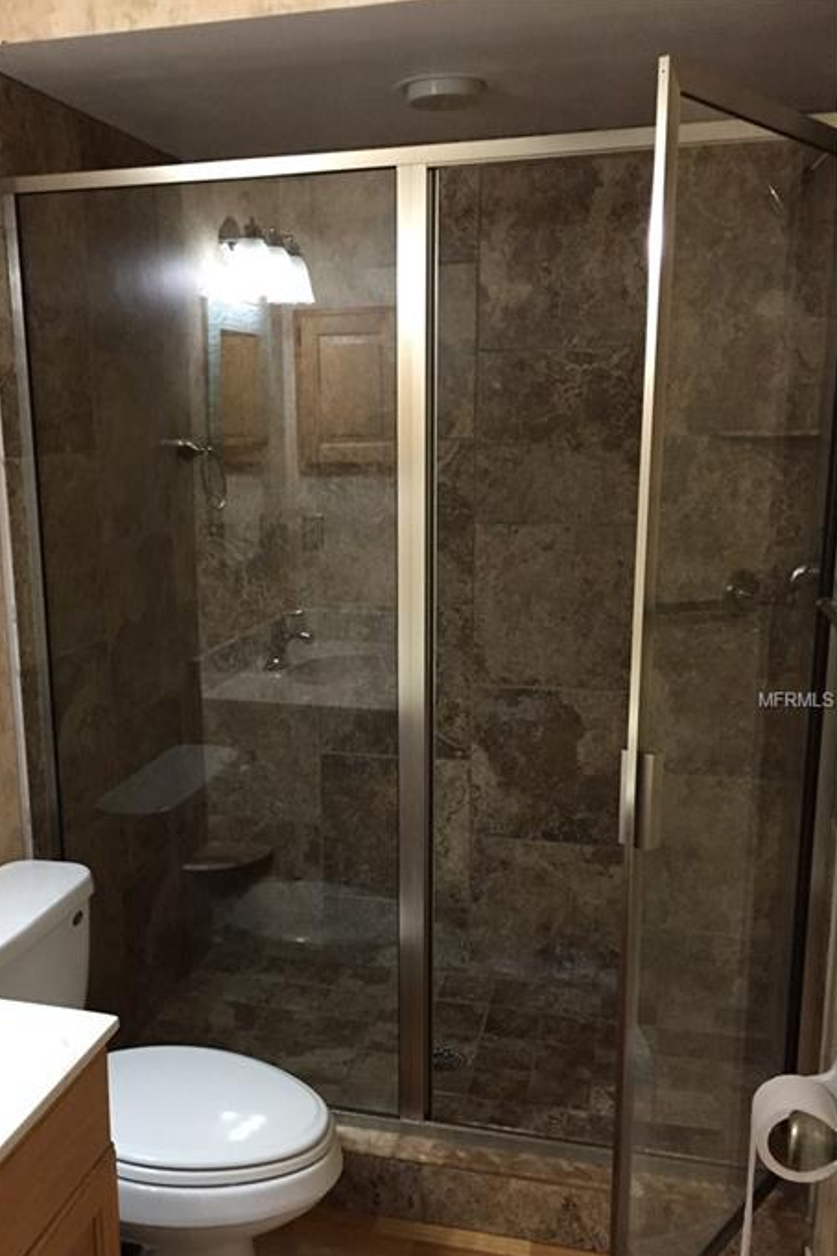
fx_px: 1186
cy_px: 701
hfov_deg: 38.6
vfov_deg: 55.7
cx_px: 312
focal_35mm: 34
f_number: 2.2
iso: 200
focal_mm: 4.15
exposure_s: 1/30
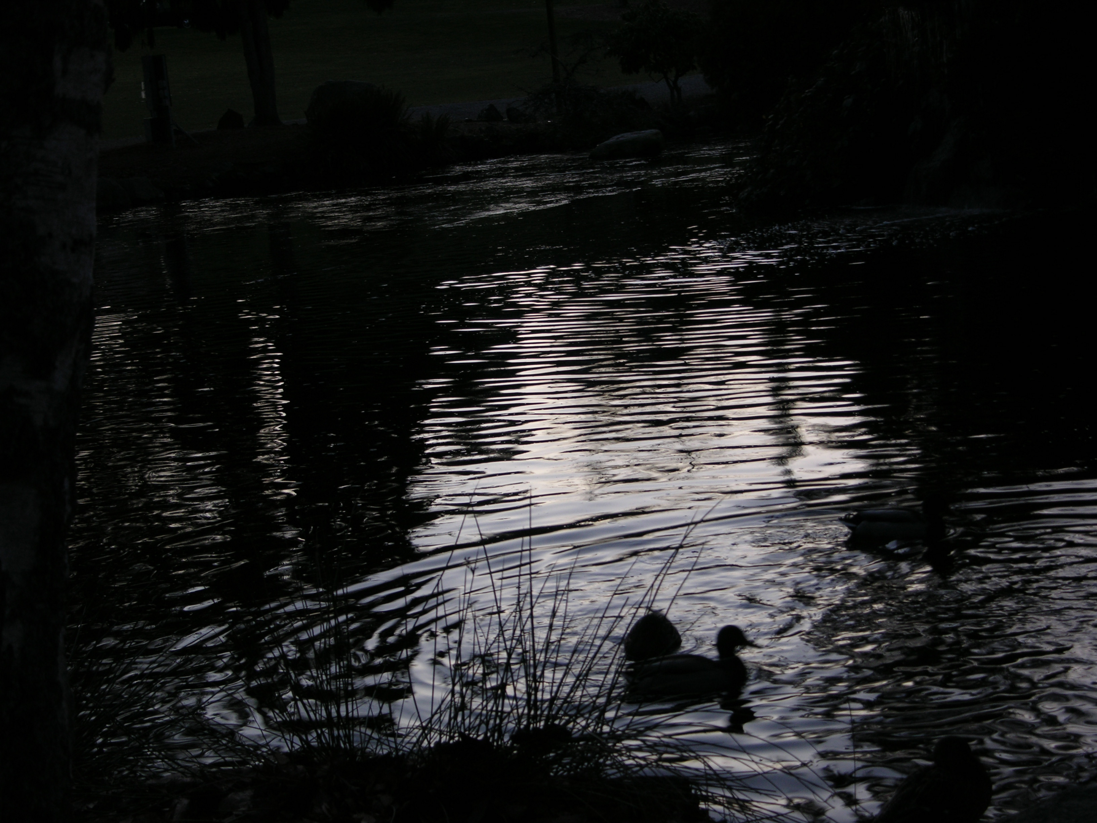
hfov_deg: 26.3
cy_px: 412
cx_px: 548
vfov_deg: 19.9
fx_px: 2345
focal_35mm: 74
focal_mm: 18.8
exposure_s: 1/27.9
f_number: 3.3
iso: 50
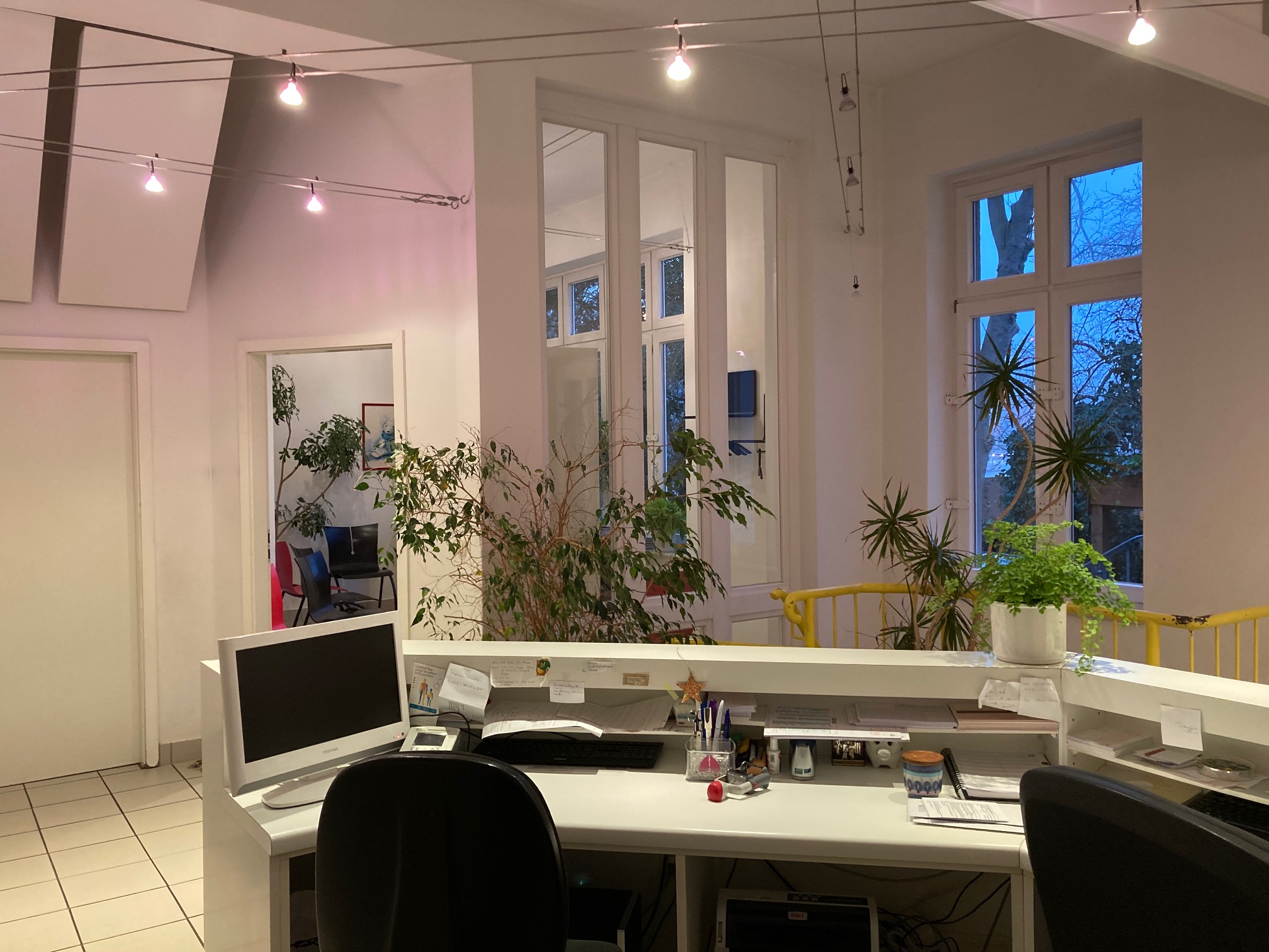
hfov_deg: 63.4
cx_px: 634
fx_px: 1026
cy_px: 476
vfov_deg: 49.7
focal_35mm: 28
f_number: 1.8
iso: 160
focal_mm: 3.99
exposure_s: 1/50
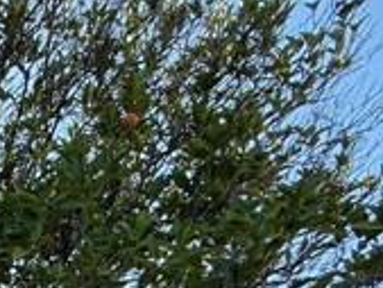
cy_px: 524
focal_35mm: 53
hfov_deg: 24.3
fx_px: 587
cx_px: -245
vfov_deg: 19.9
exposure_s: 1/249
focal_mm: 2.22
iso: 64
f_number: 2.2
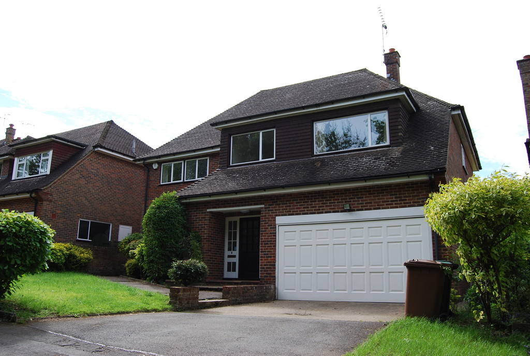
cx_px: 265
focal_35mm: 28
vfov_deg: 45.8
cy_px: 178
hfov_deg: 64.5
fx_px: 420
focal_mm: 19
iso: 100
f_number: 6.3
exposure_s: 1/160
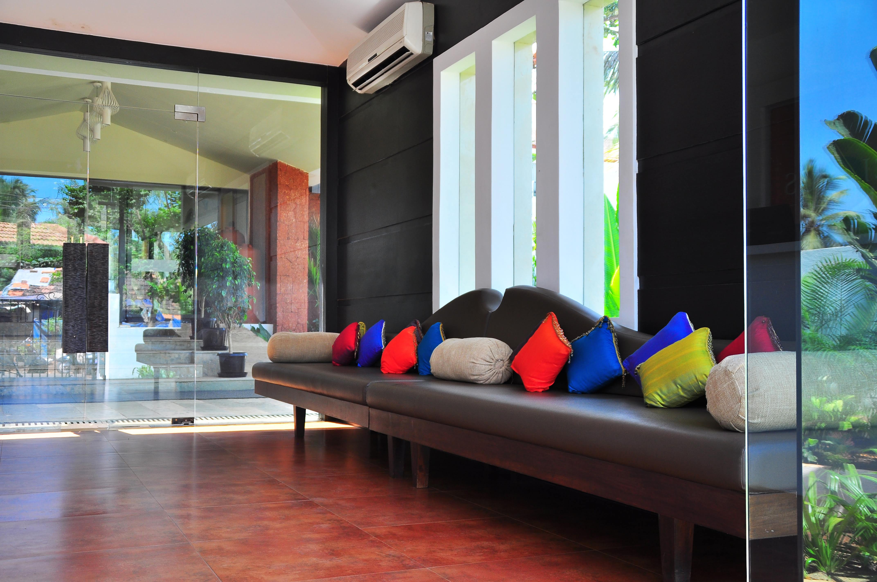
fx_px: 912
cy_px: 291
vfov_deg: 35.4
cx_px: 438
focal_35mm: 38
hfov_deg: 51.3
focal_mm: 25
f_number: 5
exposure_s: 1/100
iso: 200
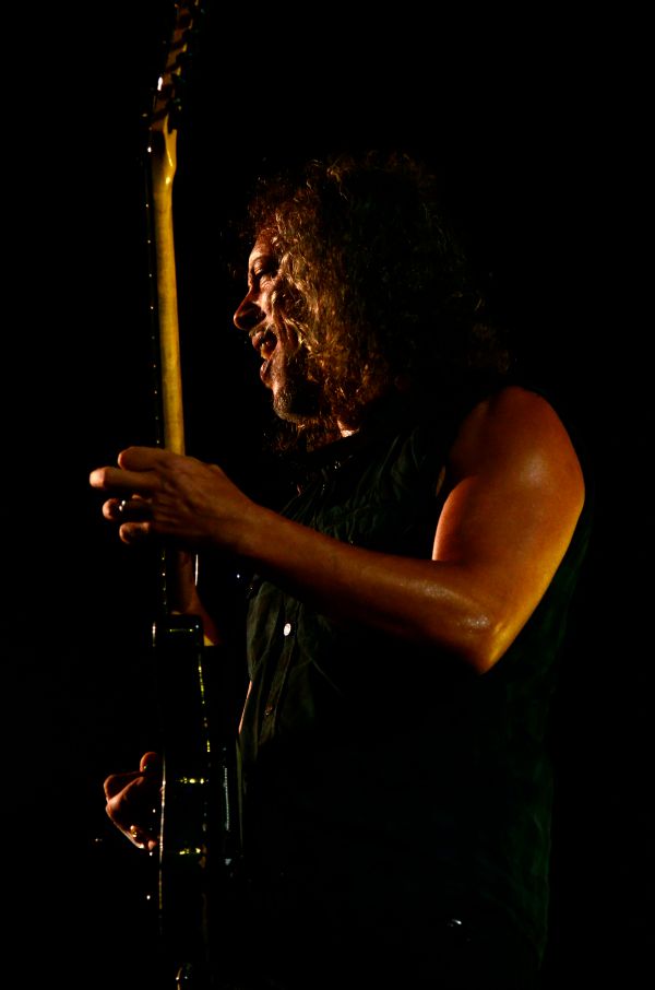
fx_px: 4935
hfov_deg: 7.6
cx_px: 328
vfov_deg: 11.4
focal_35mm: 180
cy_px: 495
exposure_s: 1/320
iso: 2000
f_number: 4.8
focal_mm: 120
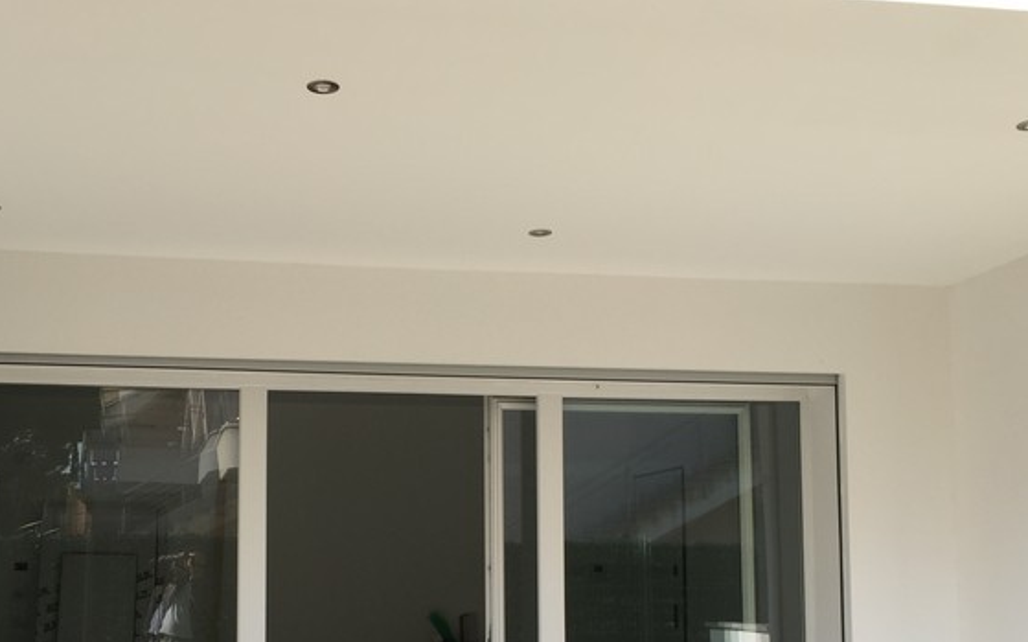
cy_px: 491
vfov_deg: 28.7
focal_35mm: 44
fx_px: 1232
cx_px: 371
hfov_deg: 44.8
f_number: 2.2
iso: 32
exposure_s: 1/732
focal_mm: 4.15
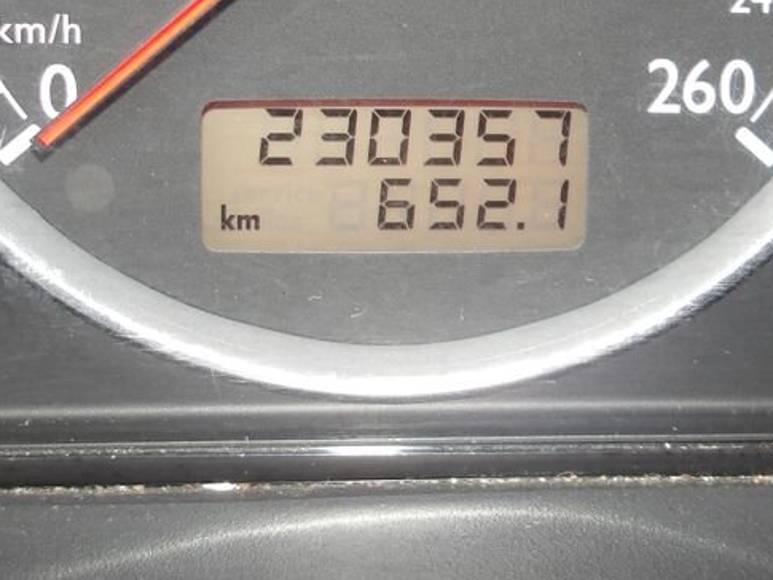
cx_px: 489
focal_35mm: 57
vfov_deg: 24.7
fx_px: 1273
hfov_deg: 33.6
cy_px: 24
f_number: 3
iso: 100
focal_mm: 4.9
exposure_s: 1/15
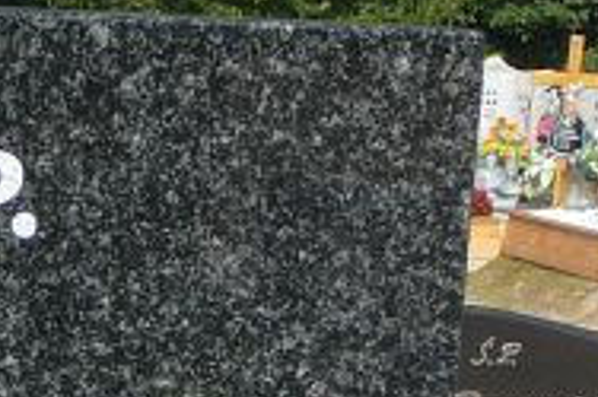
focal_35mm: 195
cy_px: 718
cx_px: -127
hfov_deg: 10.4
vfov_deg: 6.9
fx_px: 3236
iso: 80
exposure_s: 1/800
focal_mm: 8.2
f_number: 3.5
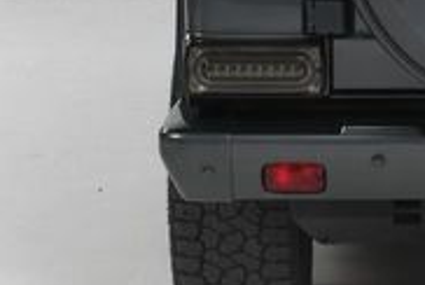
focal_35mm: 183
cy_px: -111
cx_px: 558
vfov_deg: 7.4
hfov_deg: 10.9
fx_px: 2164
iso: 100
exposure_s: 1/160
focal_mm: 26
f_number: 13
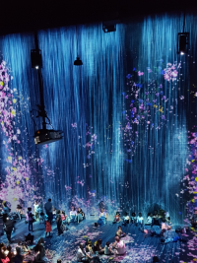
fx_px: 296
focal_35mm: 39
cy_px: 193
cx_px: 104
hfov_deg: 36.8
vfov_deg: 46.4
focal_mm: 4.2
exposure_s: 1/10
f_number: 1.7
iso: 800
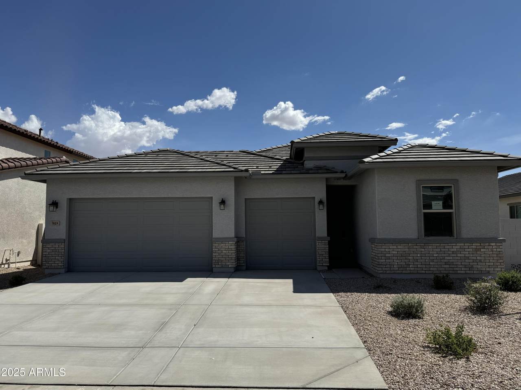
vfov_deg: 56.8
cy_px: 195
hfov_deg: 71.6
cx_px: 260
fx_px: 361
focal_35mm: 24
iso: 80
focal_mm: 6.76
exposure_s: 1/7937
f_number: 1.78
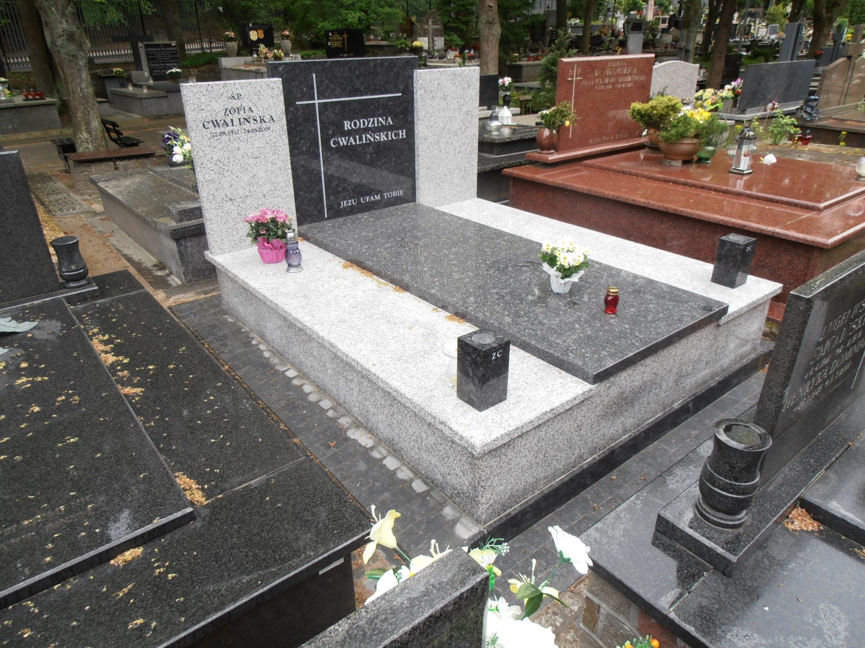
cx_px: 432
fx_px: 600
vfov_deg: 56.8
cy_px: 324
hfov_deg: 71.6
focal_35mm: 24
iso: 80
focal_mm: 4.2
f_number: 3
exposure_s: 1/160
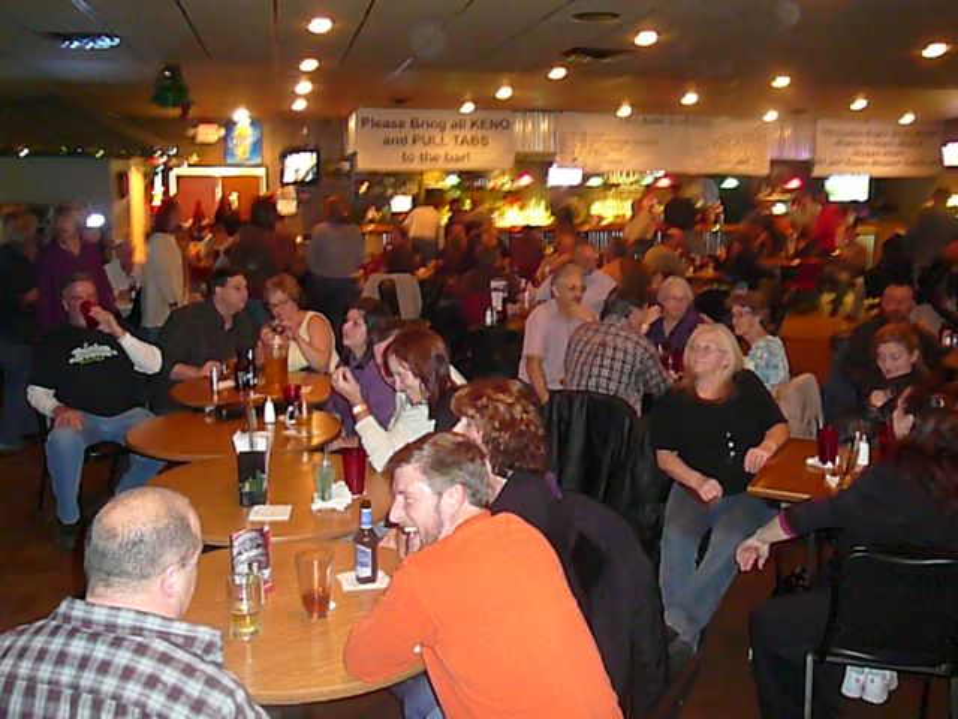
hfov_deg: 52.6
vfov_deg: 40.7
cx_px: 479
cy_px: 360
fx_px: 969
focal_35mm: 35
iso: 800
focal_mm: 5.2
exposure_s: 1/8
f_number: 2.8
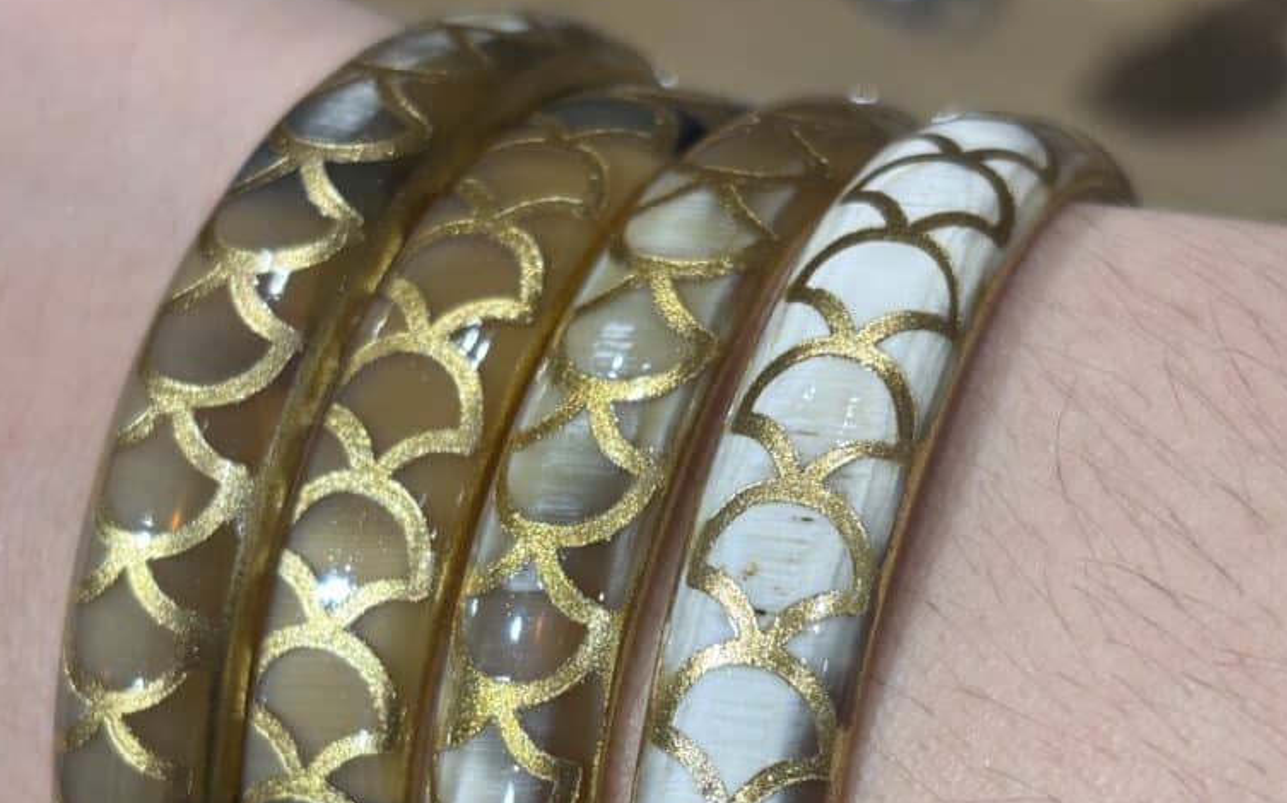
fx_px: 2630
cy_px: 658
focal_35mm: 75
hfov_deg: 27.5
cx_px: 638
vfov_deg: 17.2
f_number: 1.6
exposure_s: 1/100
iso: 50
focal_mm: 5.96
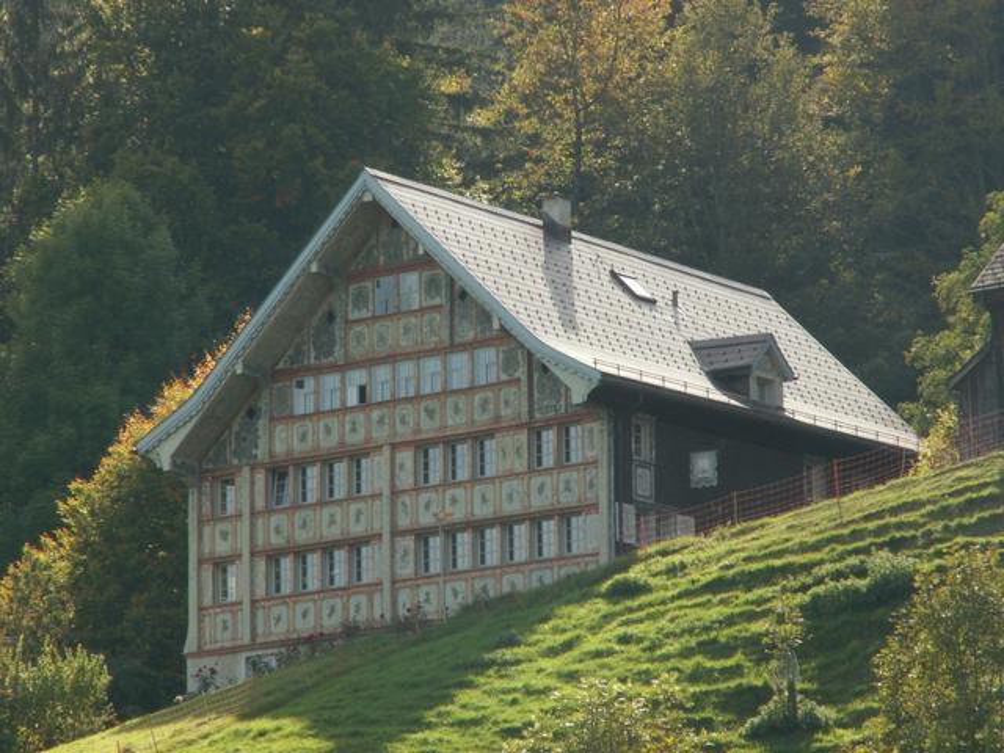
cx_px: 502
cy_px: 376
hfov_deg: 7.7
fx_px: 7425
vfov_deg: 5.8
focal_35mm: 256
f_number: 7.1
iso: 50
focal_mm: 42
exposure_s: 1/60
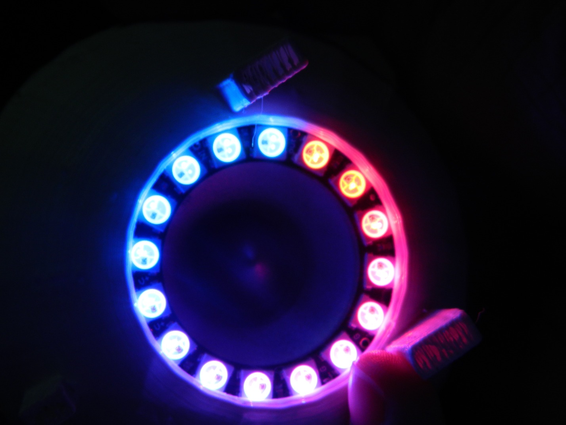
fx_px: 1701
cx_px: 285
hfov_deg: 18.9
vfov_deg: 14.2
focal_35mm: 104
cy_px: 212
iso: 110
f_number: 4.5
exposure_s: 1/400
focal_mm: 18.6
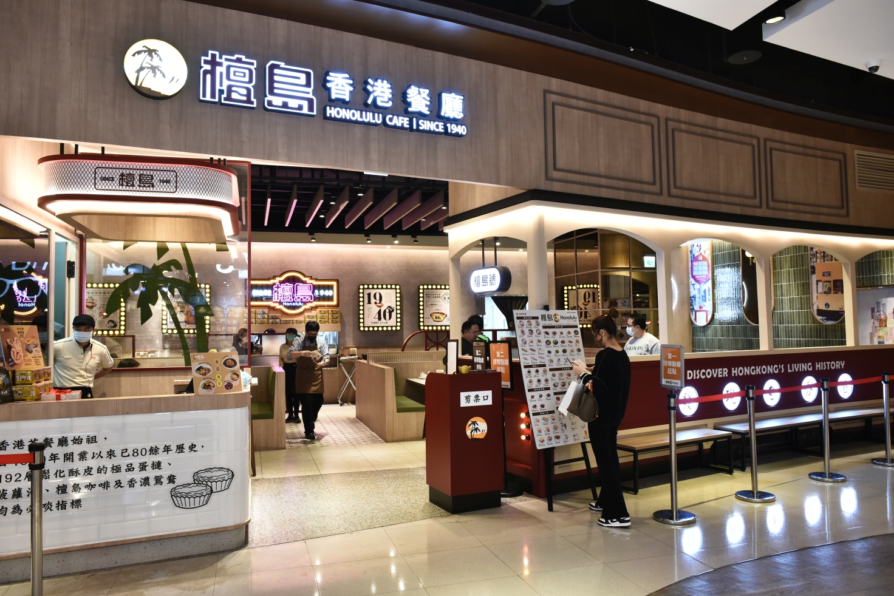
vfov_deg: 47.9
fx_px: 671
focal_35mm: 27
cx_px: 447
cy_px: 298
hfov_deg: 67.4
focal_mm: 27
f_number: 5.6
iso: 1800
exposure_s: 1/60
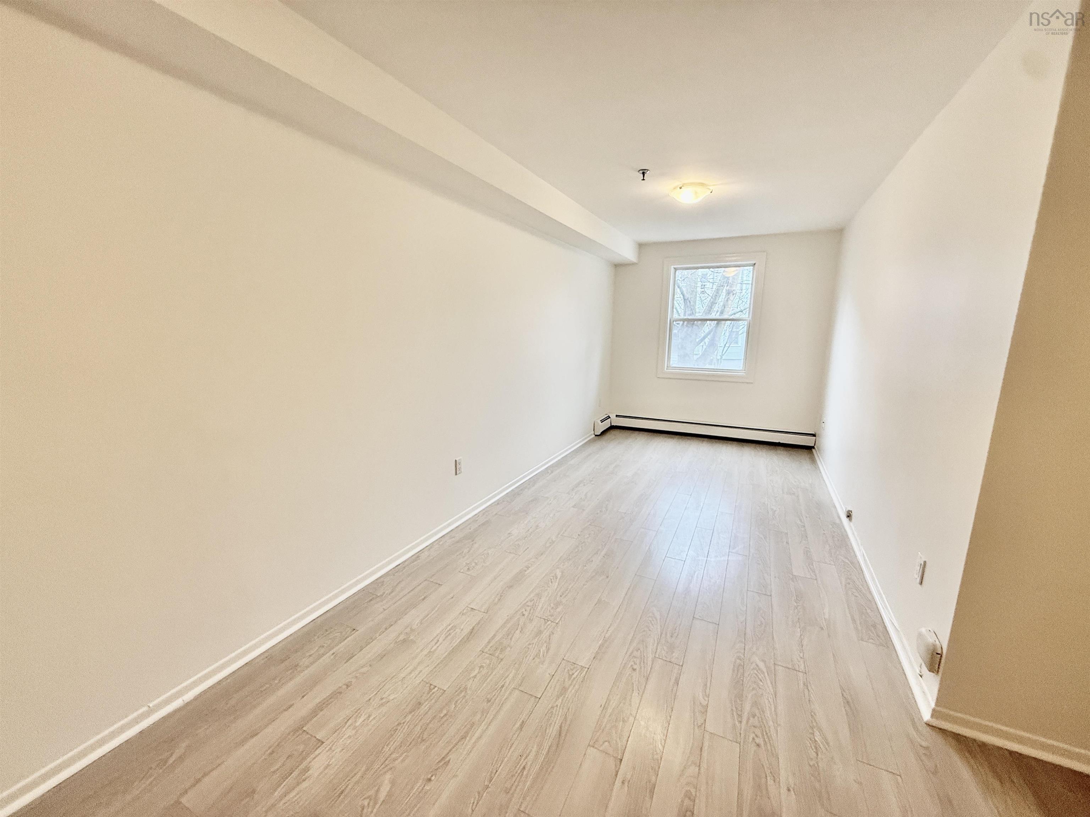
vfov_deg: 85.7
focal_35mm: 14
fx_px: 441
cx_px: 545
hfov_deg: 102.1
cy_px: 408
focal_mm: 2.22
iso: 200
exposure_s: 1/120
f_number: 2.2
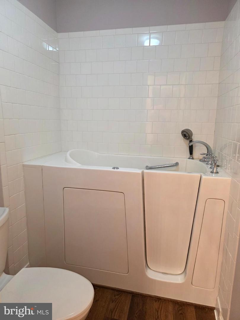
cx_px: 120
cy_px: 160
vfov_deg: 73.9
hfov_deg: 58.9
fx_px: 213
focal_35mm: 23
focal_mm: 6.3
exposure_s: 1/120
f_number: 1.7
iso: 320
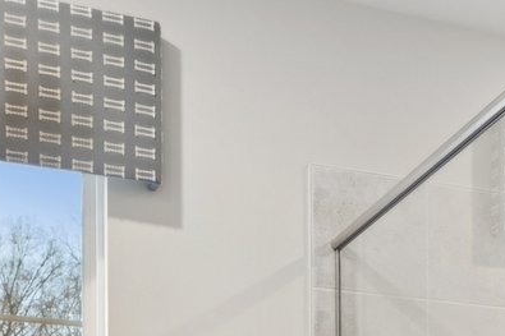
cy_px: 616
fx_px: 1164
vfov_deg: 14.4
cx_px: 582
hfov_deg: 22.8
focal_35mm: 83
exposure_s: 1/5
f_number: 8
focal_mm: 16
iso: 400
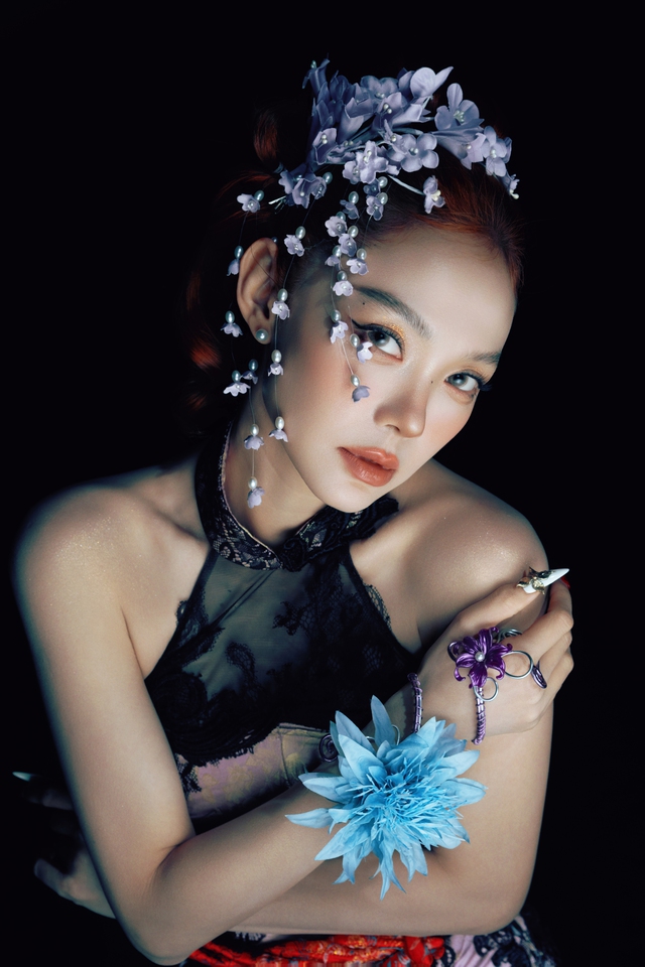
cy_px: 484
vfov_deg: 36.2
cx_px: 322
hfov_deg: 24.6
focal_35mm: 55
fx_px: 1478
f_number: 6.3
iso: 160
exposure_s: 1/125
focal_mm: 55
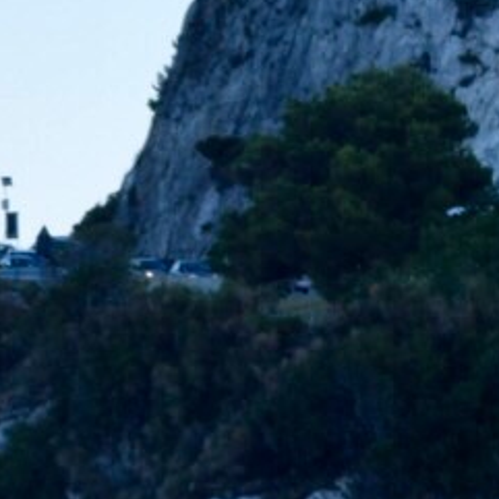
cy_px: 739
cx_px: -994
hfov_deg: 4.0
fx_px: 6980
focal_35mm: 428
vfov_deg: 4.1
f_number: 8
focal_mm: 50
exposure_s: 1/250
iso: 220
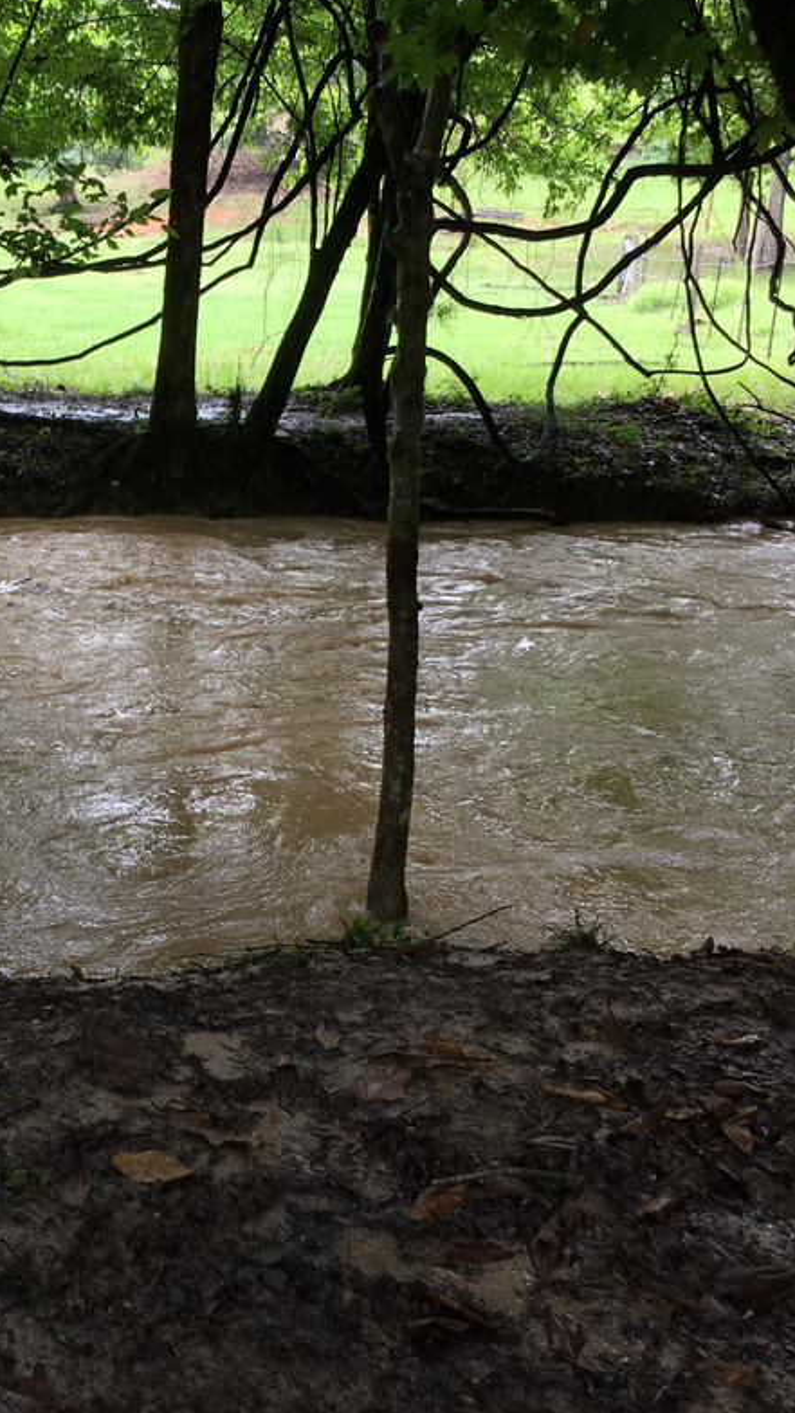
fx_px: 1611
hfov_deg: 26.7
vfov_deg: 47.4
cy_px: 708
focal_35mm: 43
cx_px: 60
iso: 40
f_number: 2.2
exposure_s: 1/120
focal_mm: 4.15
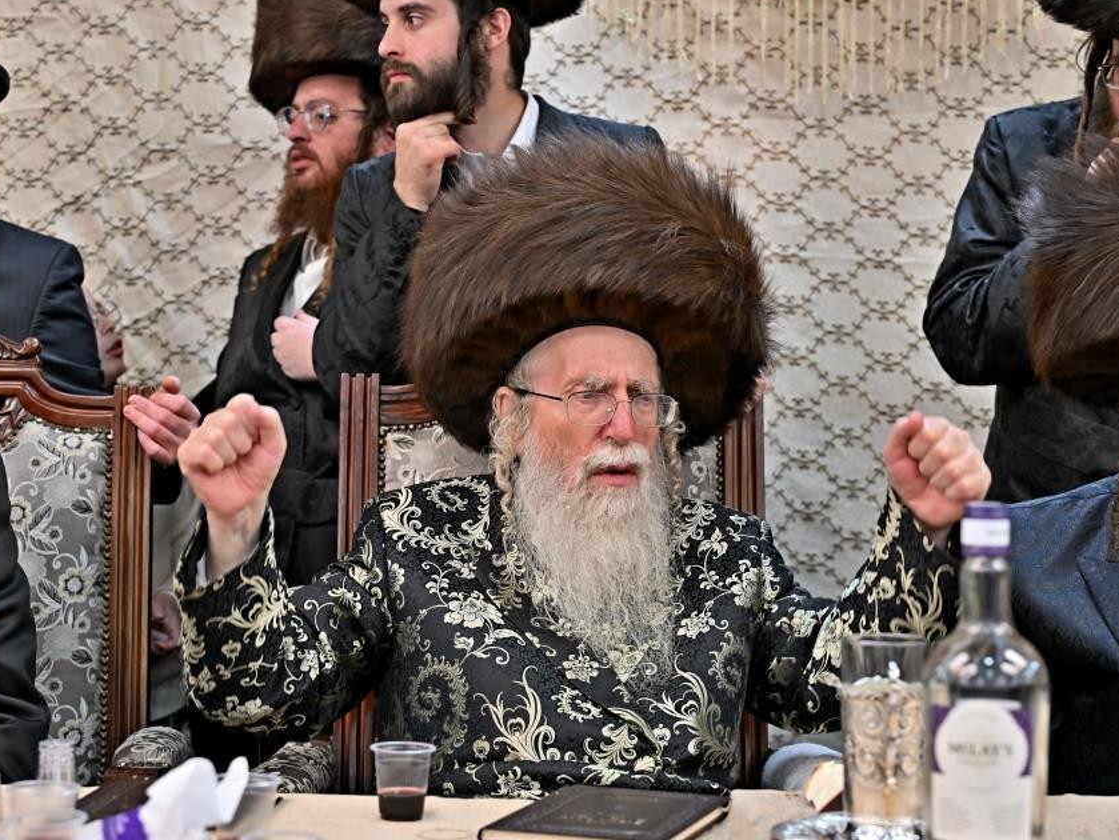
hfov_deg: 31.7
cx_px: 520
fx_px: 1973
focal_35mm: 61
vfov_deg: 24.0
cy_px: 399
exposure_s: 1/160
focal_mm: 52
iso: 500
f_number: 4
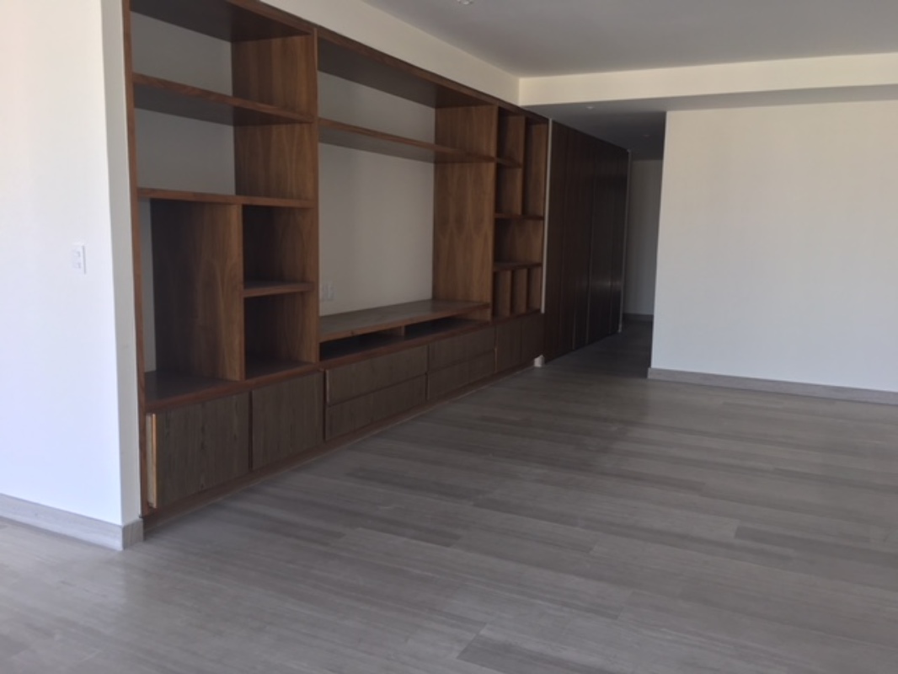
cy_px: 337
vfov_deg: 48.2
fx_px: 752
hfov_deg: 61.6
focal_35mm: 29
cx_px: 449
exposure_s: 1/40
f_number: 2.2
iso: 25
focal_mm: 4.15
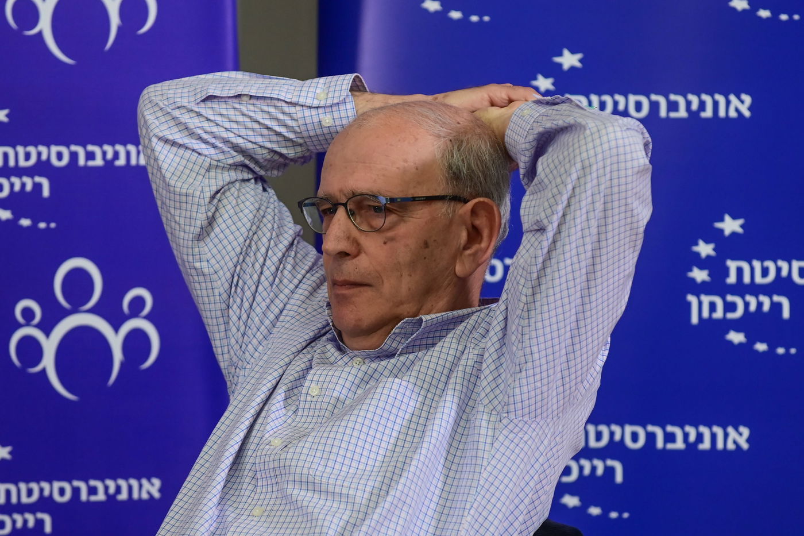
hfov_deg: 6.9
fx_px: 6699
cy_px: 268
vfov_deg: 4.6
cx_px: 402
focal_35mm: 300
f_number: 3.5
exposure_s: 1/250
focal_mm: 200
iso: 2000
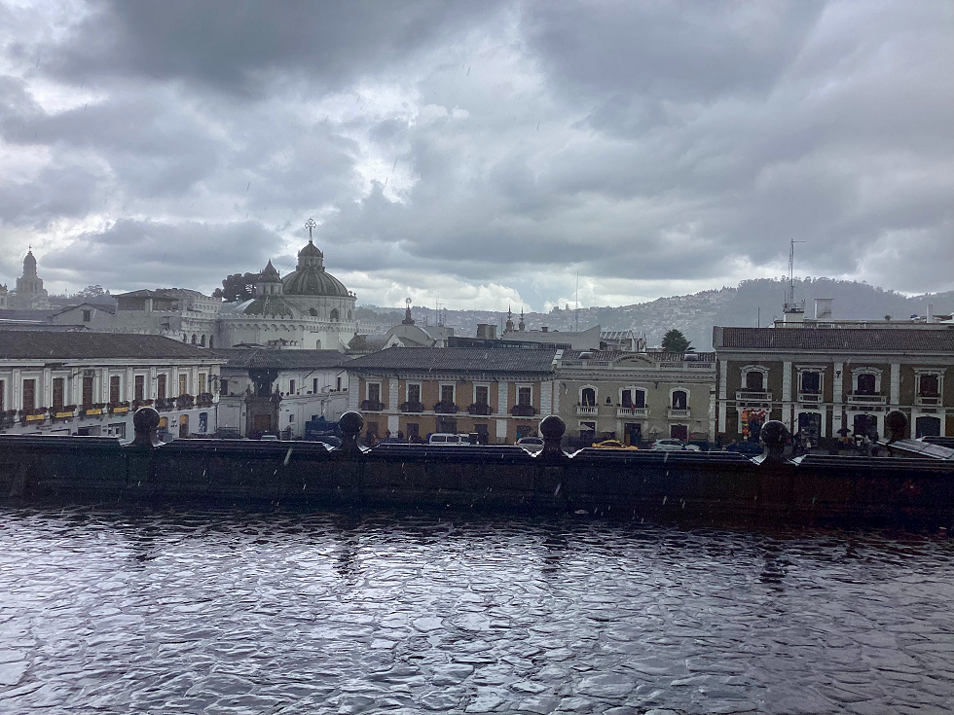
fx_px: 854
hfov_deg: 58.4
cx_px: 477
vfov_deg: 45.4
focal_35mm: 31
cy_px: 358
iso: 25
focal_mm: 3.3
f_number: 2.4
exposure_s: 1/981
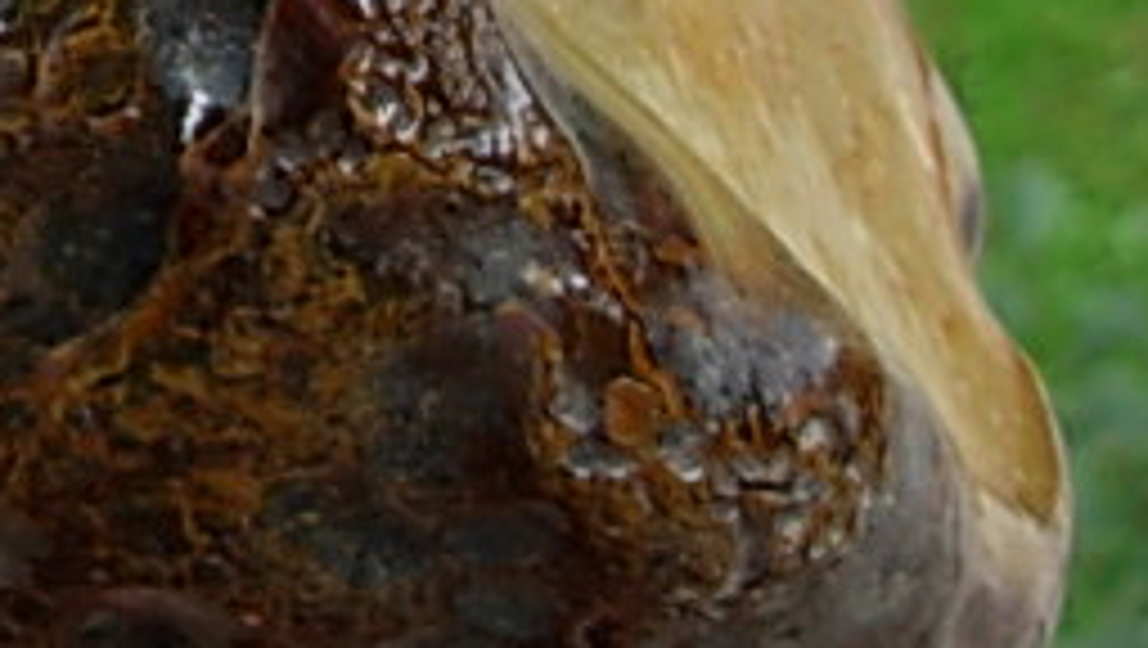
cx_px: -167
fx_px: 5058
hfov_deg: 12.7
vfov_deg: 7.1
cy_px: -670
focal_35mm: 166
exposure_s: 1/181
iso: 50
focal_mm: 6.3
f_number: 2.9
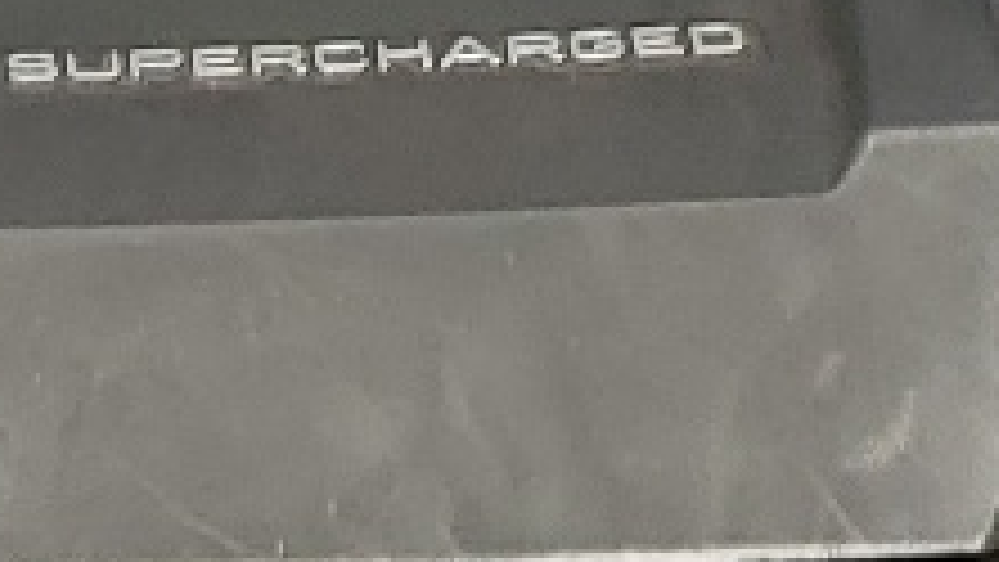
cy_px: 1124
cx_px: -356
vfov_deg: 5.8
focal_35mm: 204
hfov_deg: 10.3
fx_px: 5405
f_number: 1.5
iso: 55
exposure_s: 1/60.2
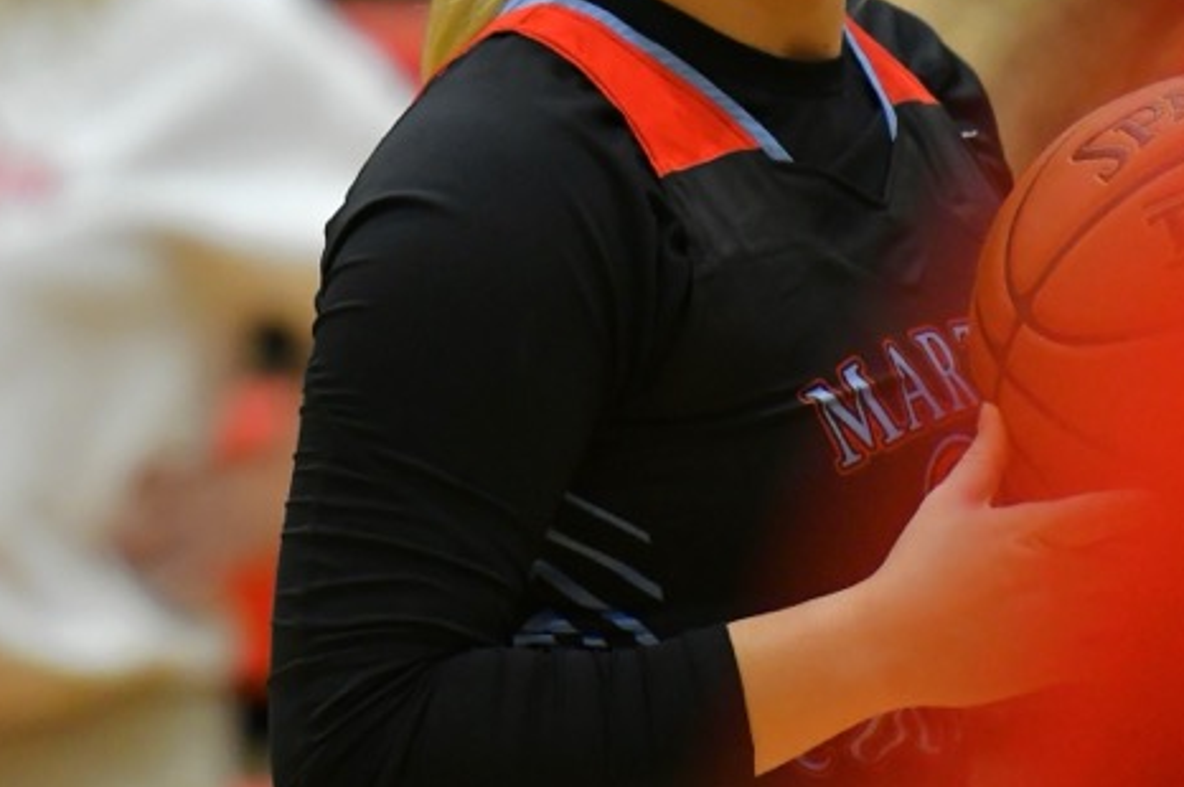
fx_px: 25404
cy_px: 3
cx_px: 531
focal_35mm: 773
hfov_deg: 2.7
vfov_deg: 1.8
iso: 2000
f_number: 2.8
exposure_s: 1/800
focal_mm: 200
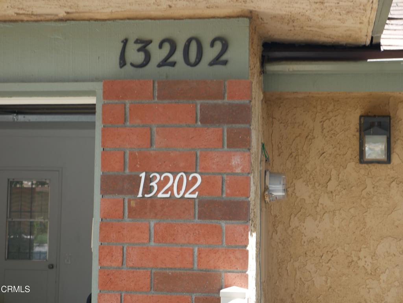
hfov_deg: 23.3
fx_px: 978
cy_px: 152
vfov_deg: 17.6
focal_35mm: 84
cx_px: 202
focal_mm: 42
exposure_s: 1/125
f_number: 5.6
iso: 200
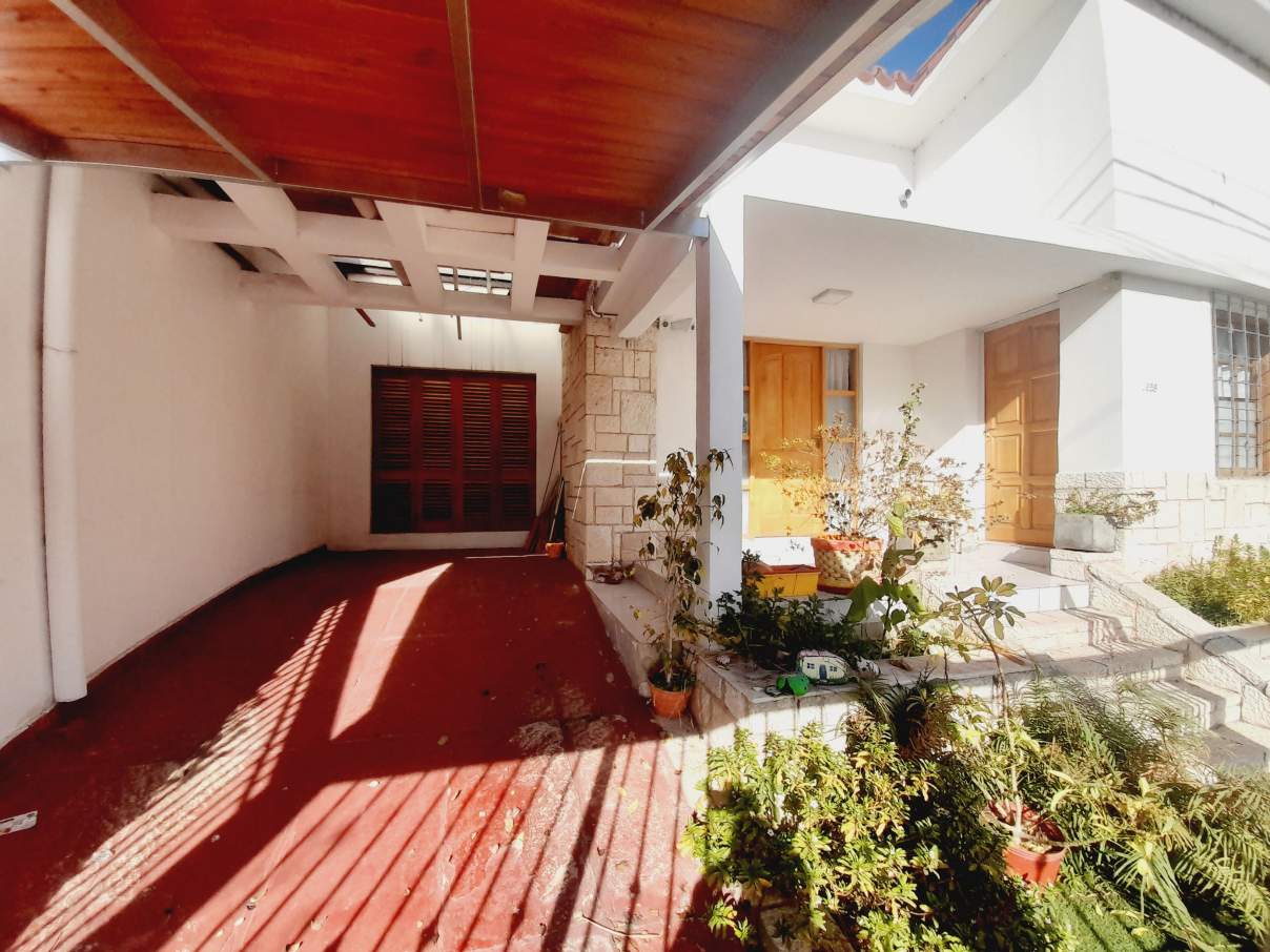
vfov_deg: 89.9
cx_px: 635
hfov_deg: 106.2
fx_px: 477
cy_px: 476
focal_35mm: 13
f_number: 2.2
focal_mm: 1.42
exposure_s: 1/1416
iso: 40
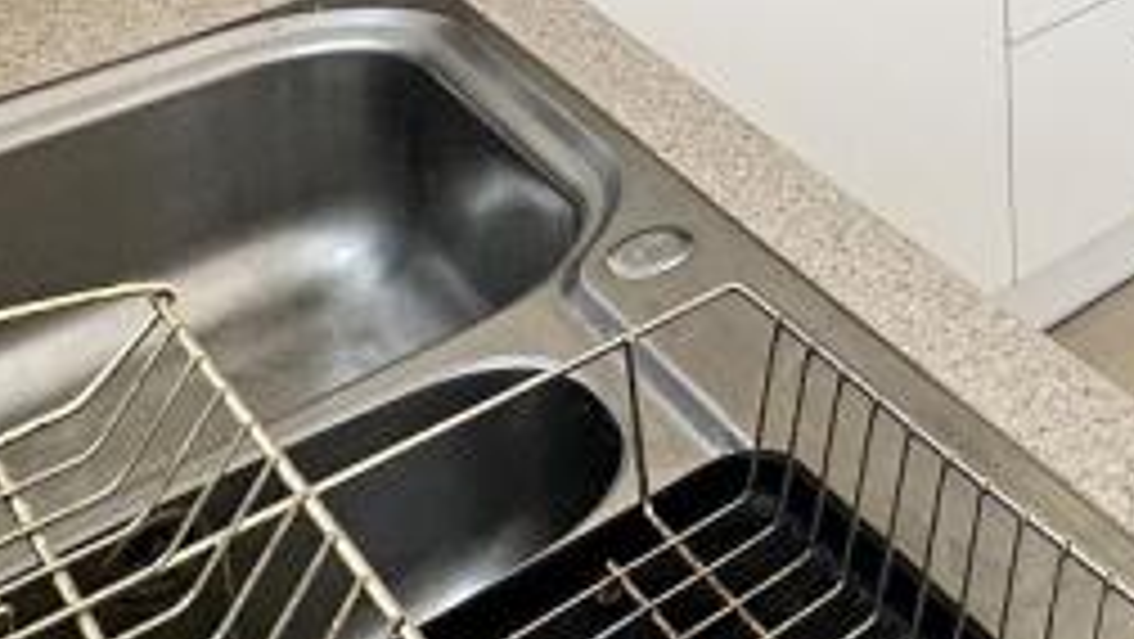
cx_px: 1557
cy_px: -657
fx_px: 1865
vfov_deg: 15.4
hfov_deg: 27.1
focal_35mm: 62
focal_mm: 2.22
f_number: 2.2
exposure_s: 1/100
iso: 80
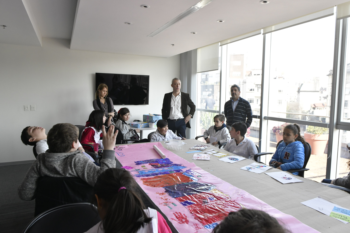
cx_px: 175
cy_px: 116
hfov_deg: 73.7
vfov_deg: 53.1
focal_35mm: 24
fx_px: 233
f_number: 8
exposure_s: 1/250
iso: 1600
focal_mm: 24
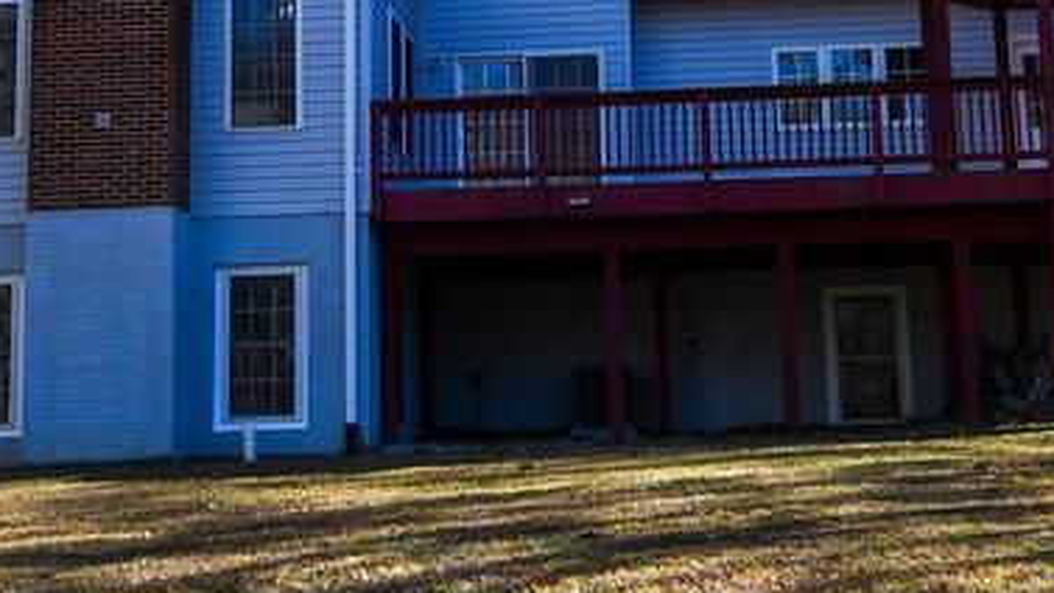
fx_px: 2012
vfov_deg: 16.6
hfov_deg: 29.2
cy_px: 109
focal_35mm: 72
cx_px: 369
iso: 140
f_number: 8
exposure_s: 1/250
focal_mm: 12
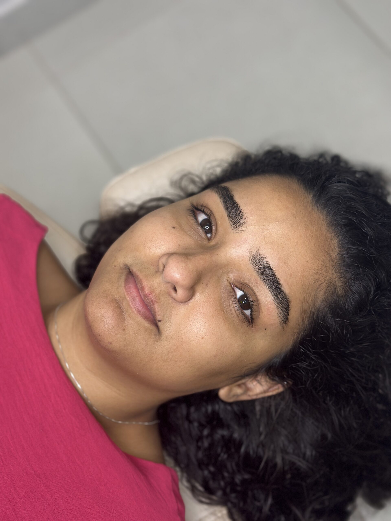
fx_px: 723
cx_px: 196
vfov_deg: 39.7
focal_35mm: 48
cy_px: 260
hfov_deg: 30.3
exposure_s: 1/60
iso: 64
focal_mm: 6.86
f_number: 1.78
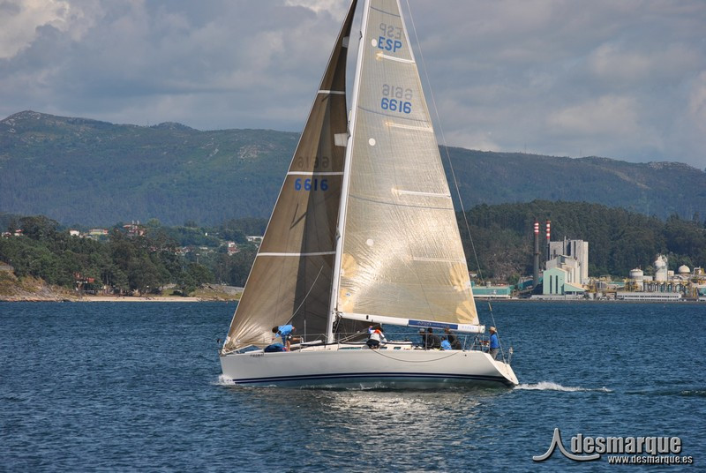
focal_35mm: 165
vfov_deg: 8.3
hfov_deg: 12.4
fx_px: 3241
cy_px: 236
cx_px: 353
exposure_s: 1/800
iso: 100
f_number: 7.1
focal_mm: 110
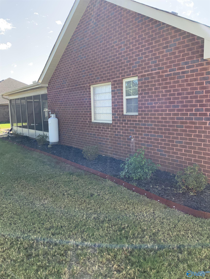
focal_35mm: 29
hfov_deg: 48.2
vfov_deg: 61.7
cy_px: 140
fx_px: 235
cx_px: 105
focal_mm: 3
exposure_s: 1/346
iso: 16
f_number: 1.8
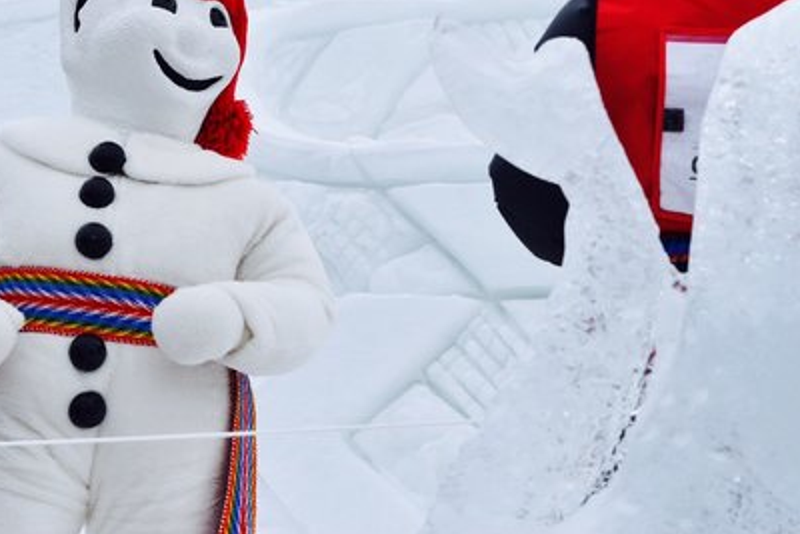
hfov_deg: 16.5
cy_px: 140
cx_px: 204
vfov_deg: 11.1
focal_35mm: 124
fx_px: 2751
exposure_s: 1/320
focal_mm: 55
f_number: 9
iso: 200
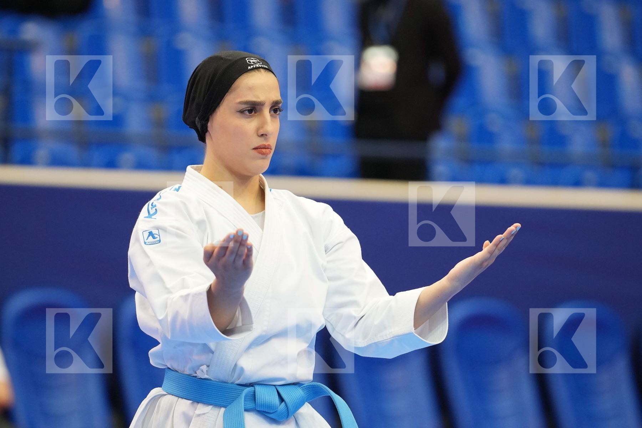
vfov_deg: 4.6
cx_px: 321
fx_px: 5350
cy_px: 214
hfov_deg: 6.9
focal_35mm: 300
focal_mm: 200
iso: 1600
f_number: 2.8
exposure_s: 1/500
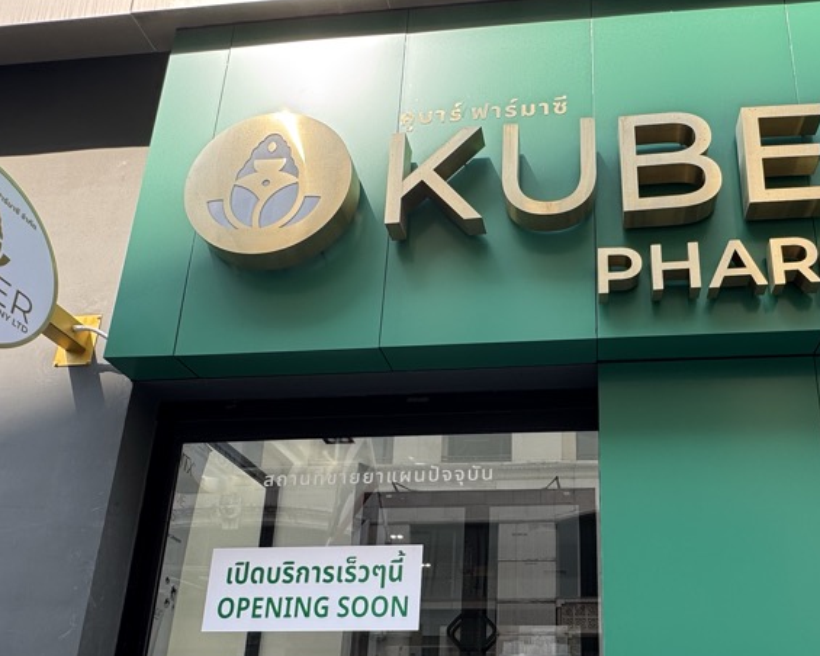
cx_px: 534
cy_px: 517
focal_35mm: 29
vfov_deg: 47.5
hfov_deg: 59.3
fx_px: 704
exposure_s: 1/134
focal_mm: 2.22
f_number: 2.2
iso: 40
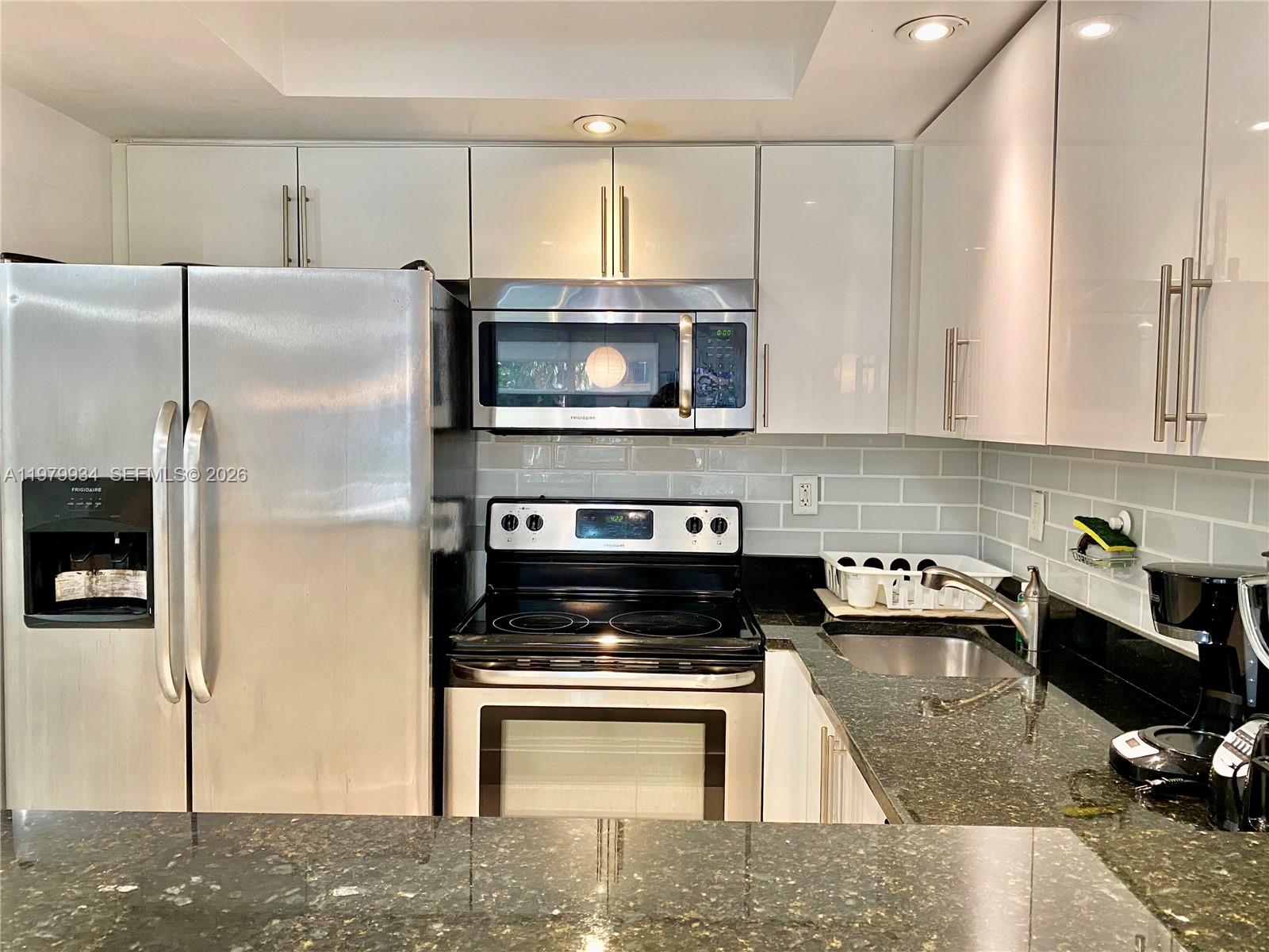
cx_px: 634
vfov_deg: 53.1
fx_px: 953
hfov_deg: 67.3
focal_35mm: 26
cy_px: 476
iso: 400
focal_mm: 4.25
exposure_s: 1/60
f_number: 1.8
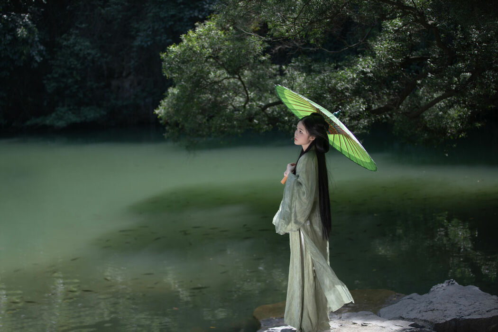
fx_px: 954
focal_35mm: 69
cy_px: 166
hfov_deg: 29.2
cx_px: 249
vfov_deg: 19.7
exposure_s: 1/1000
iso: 125
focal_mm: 70
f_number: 2.8
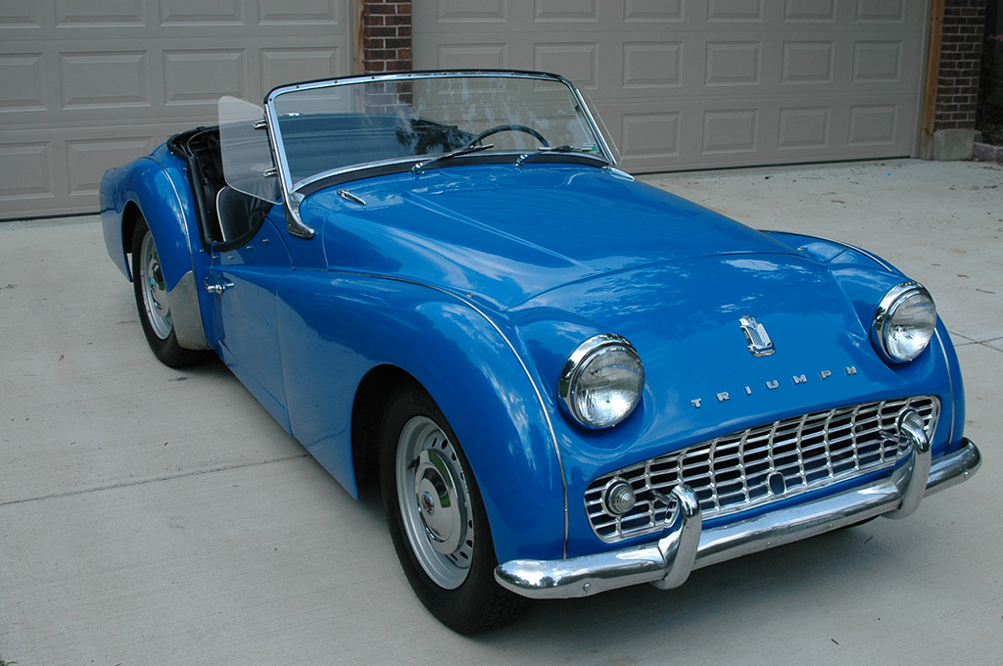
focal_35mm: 46
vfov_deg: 28.9
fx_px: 1294
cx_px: 502
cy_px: 333
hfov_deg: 42.4
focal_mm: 31
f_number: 8
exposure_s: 1/250
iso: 200
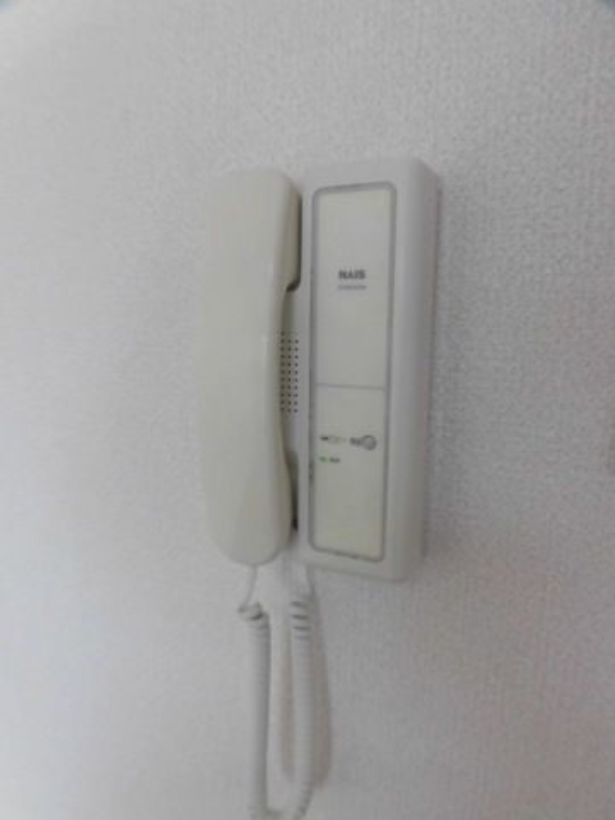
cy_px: 410
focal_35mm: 24
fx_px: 569
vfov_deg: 71.6
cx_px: 308
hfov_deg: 56.8
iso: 250
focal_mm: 4.3
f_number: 3.1
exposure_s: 1/50
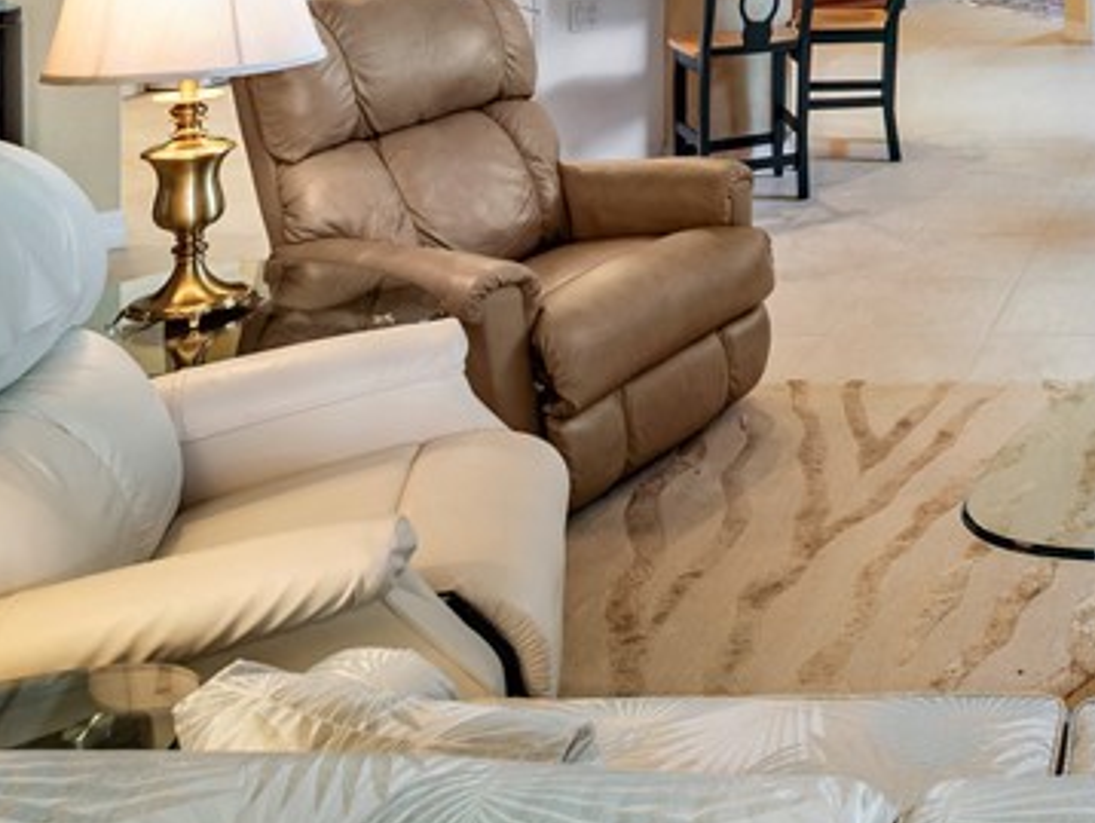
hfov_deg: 36.8
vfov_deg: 30.5
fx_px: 1266
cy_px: -165
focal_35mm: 40
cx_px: 1291
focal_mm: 7
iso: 200
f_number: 7.1
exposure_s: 1/2
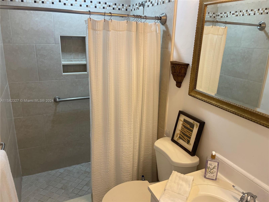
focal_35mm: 26
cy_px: 101
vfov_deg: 53.1
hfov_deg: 67.3
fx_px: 202
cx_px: 134
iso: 125
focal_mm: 5.1
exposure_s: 1/120
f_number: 1.6
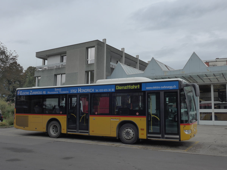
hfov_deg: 54.0
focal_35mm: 34
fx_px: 223
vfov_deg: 41.8
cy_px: 85
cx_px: 114
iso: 160
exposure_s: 1/800
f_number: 3.5
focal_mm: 7
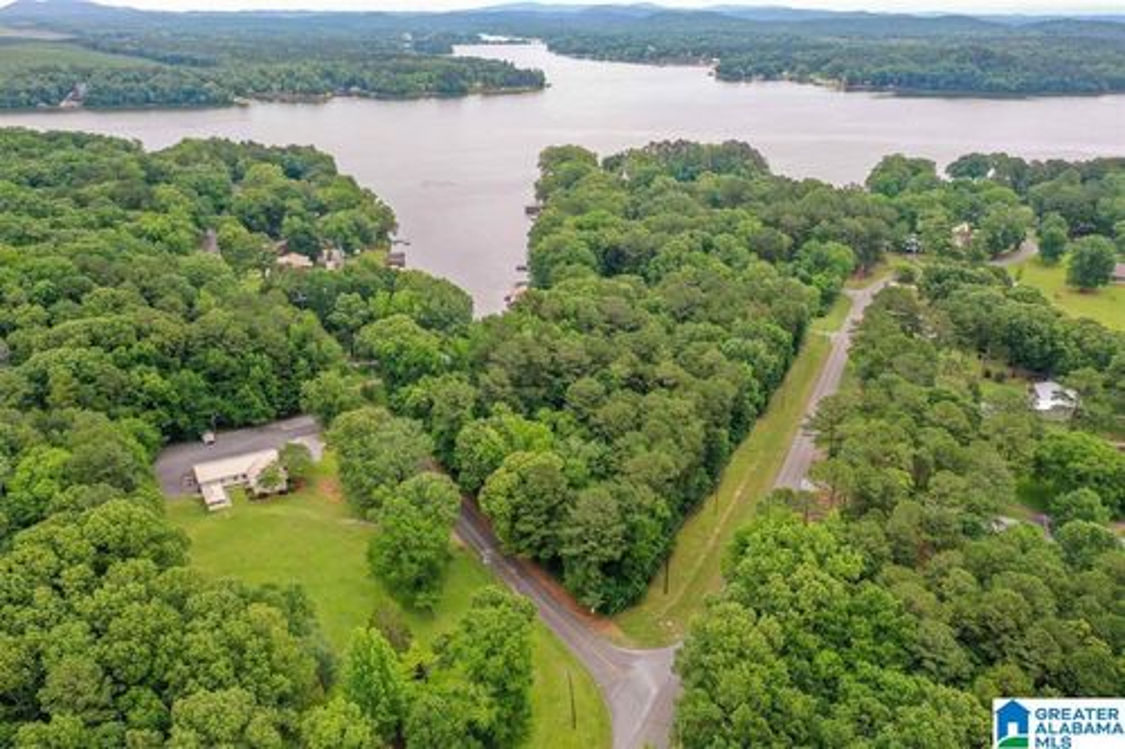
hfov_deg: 65.5
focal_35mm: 28
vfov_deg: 46.4
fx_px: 875
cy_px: 374
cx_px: 562
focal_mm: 10.26
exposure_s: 1/120
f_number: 5.6
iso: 100
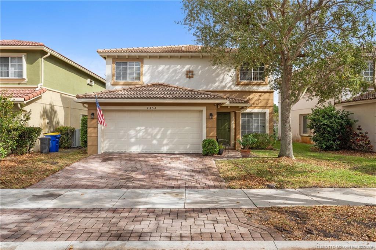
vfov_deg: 46.4
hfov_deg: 65.5
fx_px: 292
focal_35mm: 28
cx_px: 188
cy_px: 125
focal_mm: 28
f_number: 9
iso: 250
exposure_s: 1/125
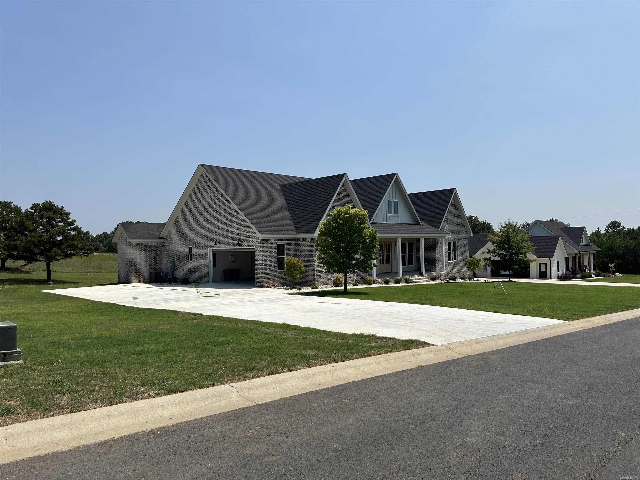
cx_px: 320
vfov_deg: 56.8
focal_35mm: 24
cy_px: 240
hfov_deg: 71.6
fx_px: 444
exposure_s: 1/8197
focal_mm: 6.86
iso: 80
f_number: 1.78
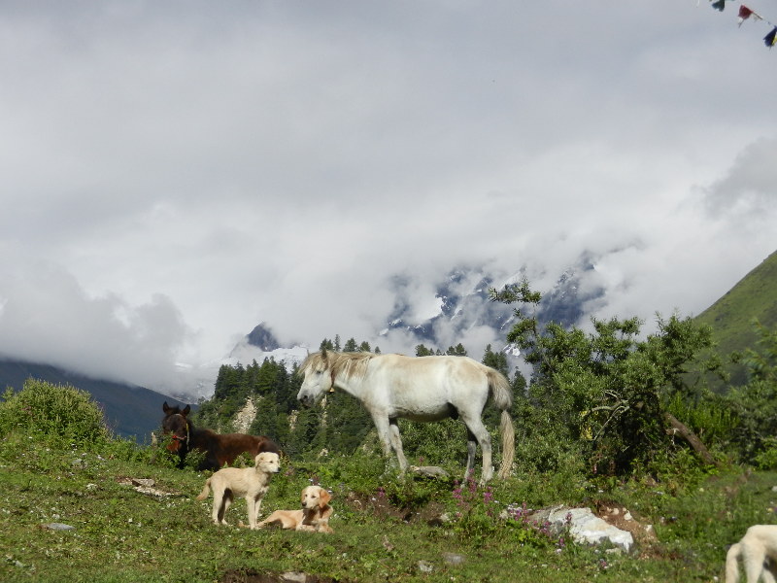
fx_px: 1751
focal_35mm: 78
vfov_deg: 18.9
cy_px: 292
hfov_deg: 25.0
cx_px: 388
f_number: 4.8
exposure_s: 1/1250
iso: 160
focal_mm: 14.1
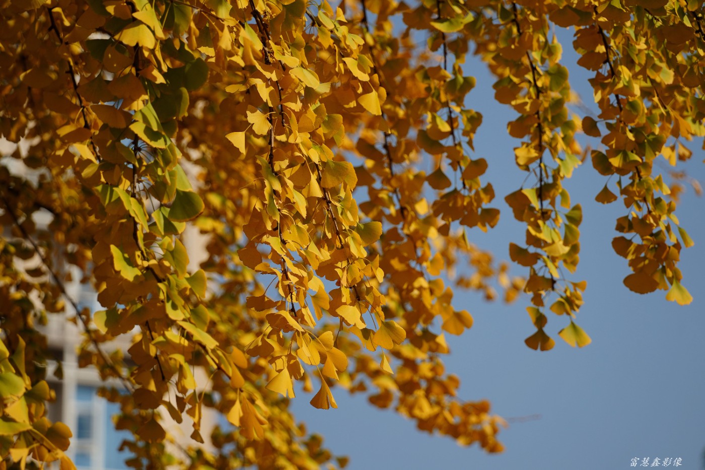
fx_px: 3916
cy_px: 235
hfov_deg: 10.3
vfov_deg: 6.9
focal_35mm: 200
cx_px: 352
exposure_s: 1/800
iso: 100
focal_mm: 200
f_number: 5.6
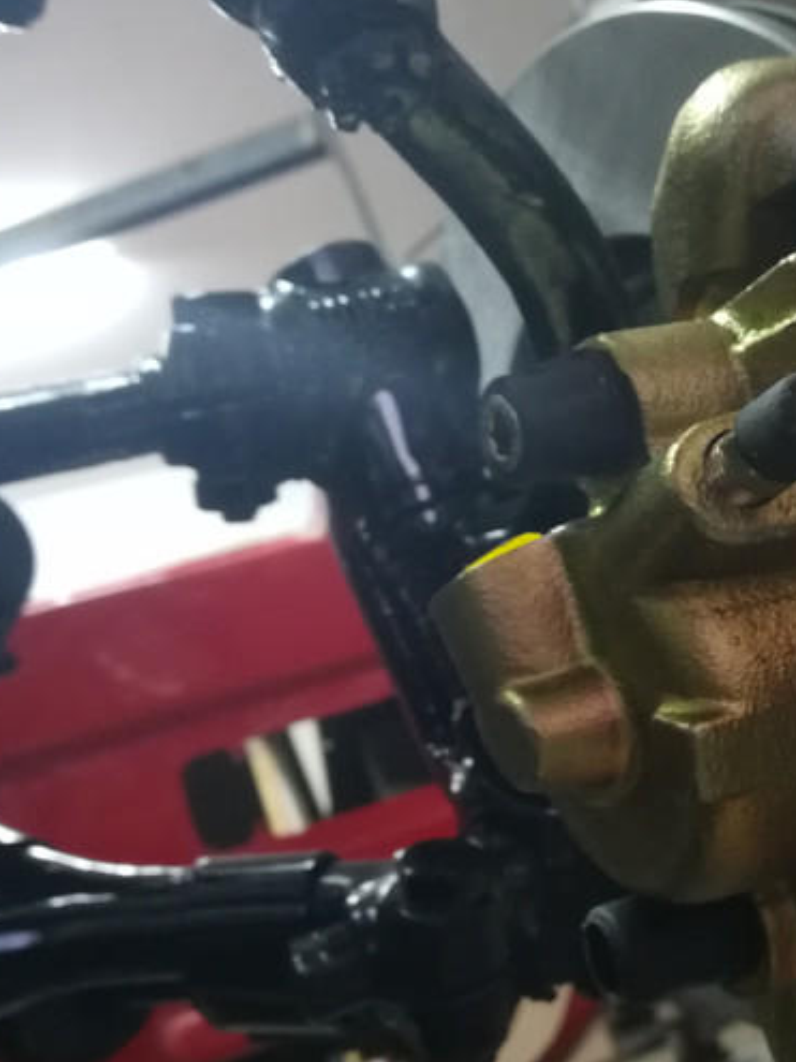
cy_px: 566
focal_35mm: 42
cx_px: 560
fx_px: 1288
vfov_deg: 44.8
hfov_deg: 33.9
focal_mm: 3.83
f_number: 2.2
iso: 500
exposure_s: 1/20
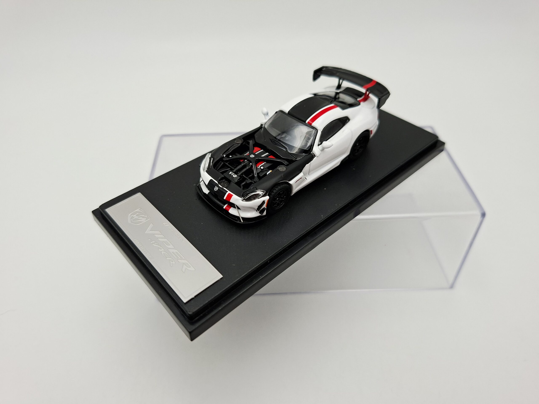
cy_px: 202
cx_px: 270
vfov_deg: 58.9
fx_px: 358
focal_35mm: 23
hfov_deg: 73.9
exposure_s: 1/298
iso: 50
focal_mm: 5.54
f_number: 1.8
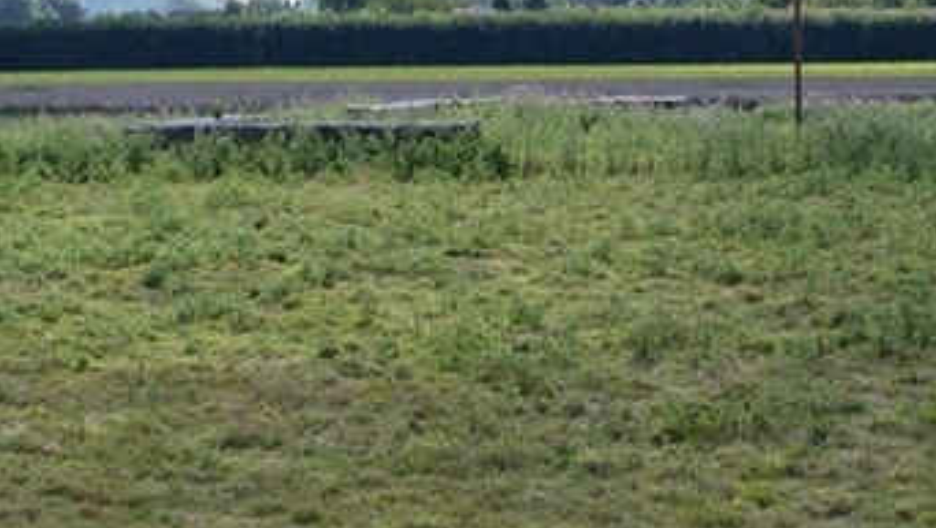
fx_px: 3651
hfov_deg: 14.6
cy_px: 295
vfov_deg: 8.3
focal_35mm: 147
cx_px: 665
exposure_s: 1/250
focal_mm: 13.8
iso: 80
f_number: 4.5
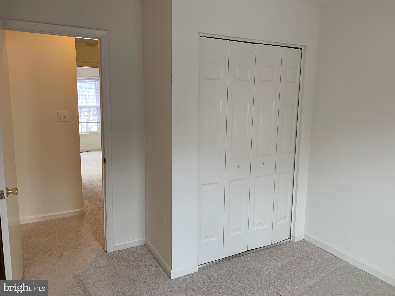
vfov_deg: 53.1
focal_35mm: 26
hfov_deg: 67.3
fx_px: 297
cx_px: 198
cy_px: 148
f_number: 1.8
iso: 100
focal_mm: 4.25
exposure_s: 1/69
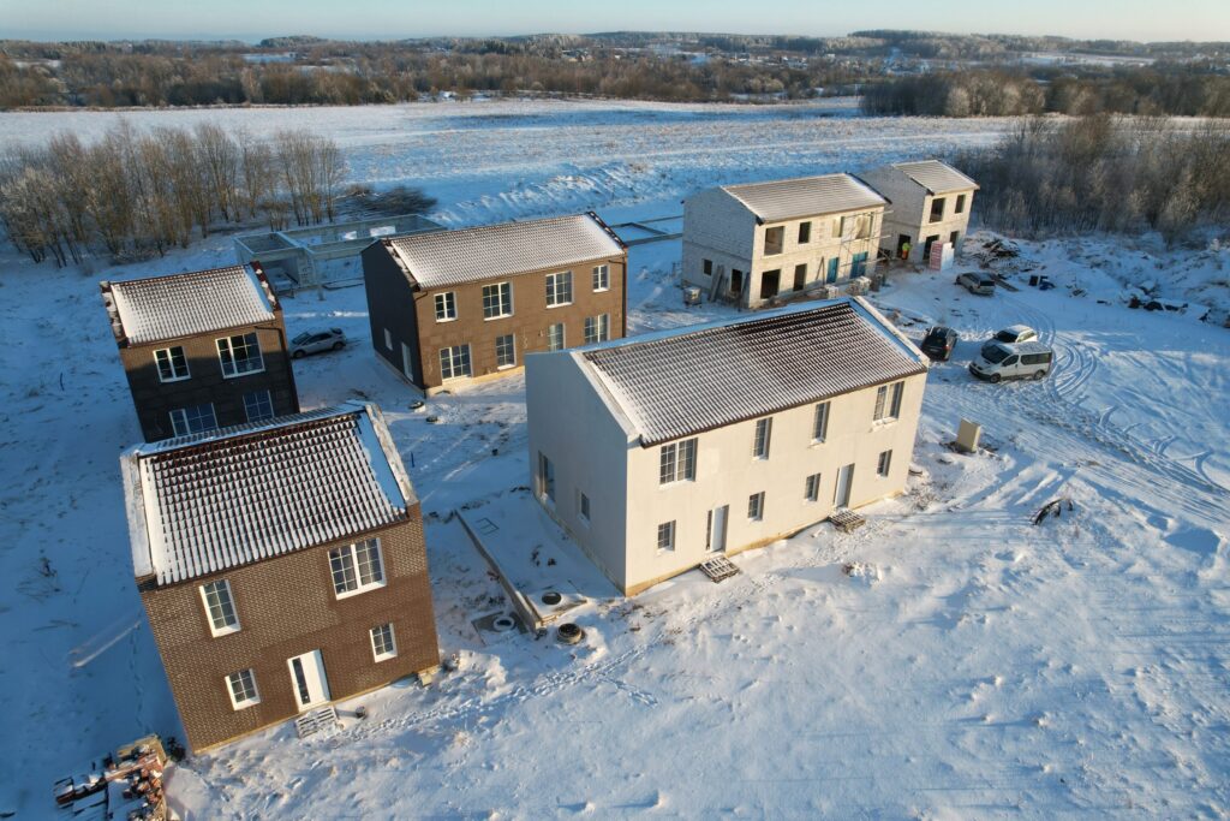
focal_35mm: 22
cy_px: 410
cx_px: 615
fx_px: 752
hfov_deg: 78.6
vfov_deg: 57.2
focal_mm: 8.38
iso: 100
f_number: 2.8
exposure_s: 1/725
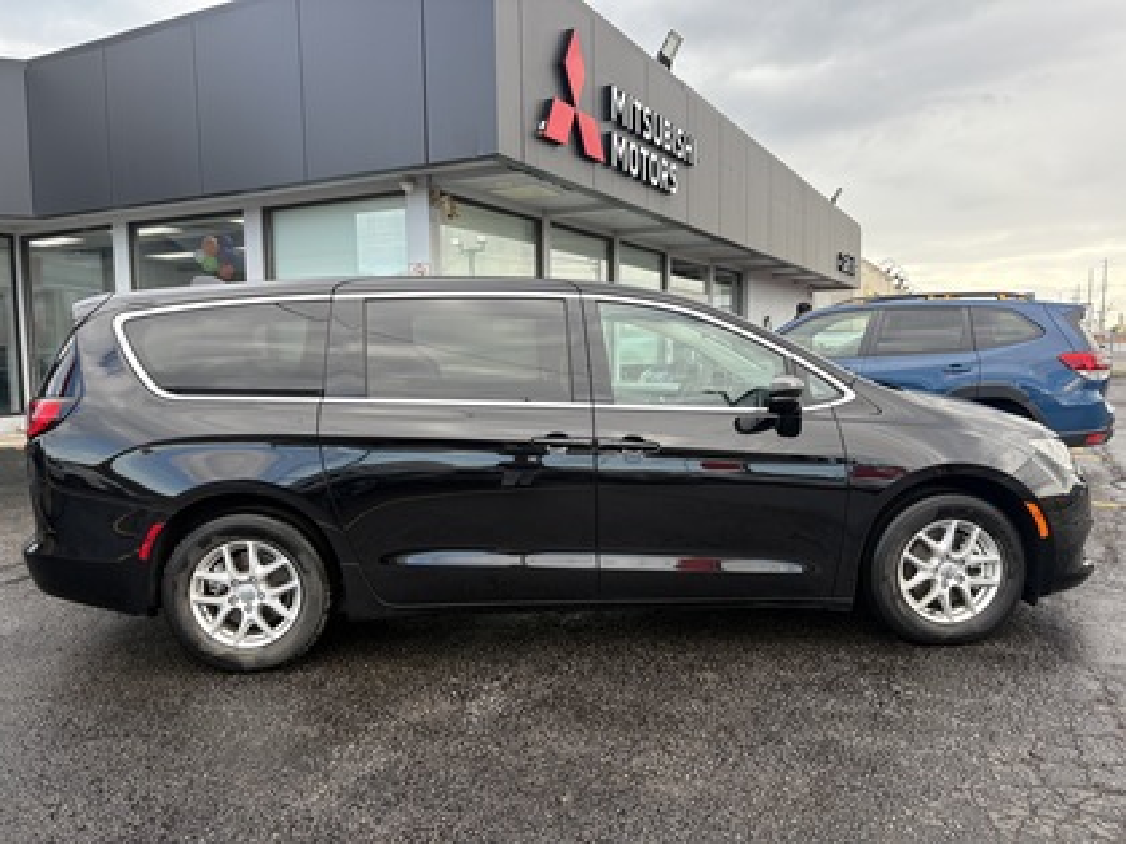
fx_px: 846
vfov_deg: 53.1
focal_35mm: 26
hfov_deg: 67.3
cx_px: 563
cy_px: 422
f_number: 1.6
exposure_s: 1/701
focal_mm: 5.96
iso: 64
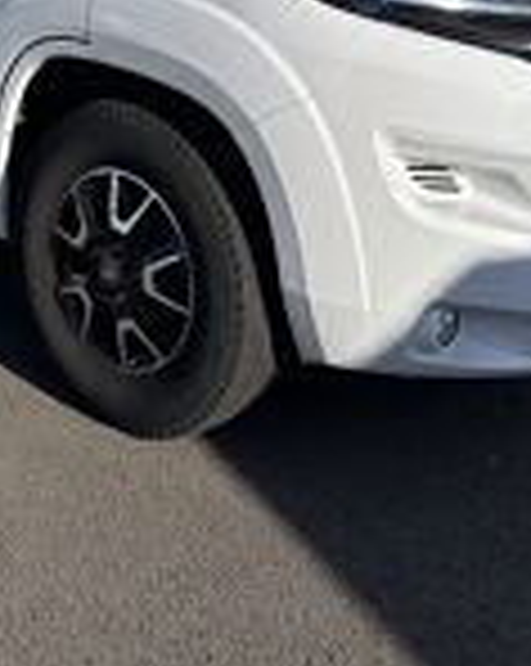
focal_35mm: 76
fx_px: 1496
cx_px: 135
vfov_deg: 23.0
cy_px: -140
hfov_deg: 20.0
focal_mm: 6.86
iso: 80
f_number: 1.78
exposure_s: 1/5848
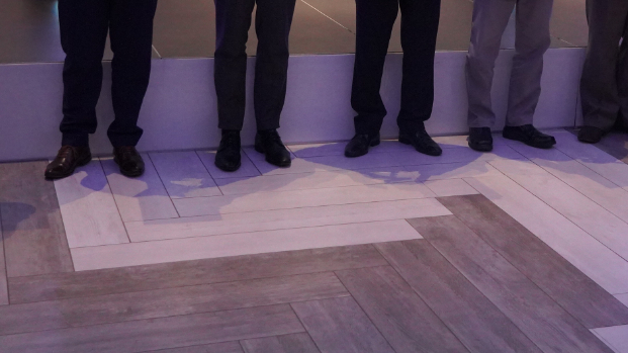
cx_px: 408
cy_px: -59
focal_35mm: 68
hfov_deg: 30.8
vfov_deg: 17.0
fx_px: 1132
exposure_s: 1/160
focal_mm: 31
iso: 8000
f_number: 4
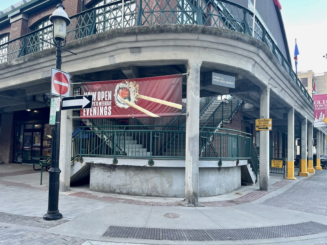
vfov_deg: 53.1
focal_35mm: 26
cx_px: 164
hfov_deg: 67.3
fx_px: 246
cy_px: 122
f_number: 1.6
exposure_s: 1/121
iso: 50
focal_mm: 4.2
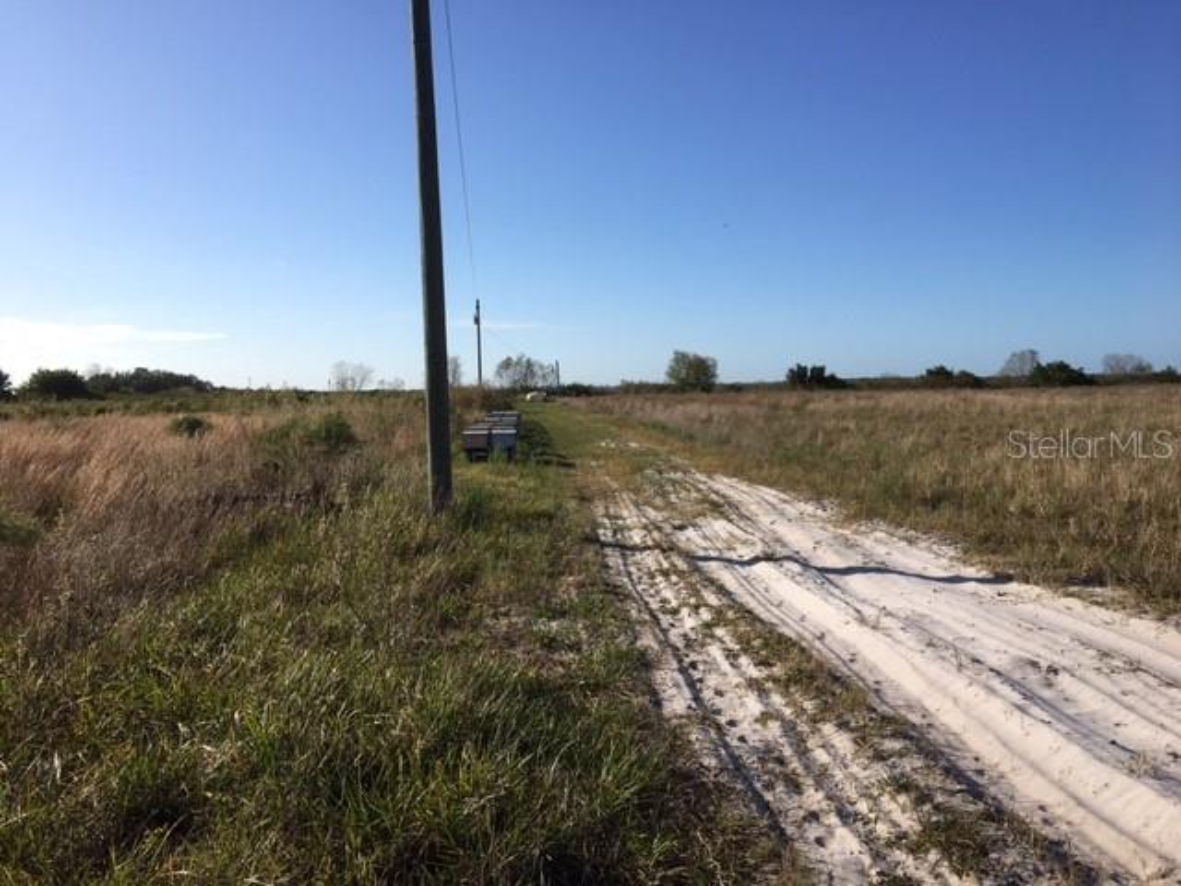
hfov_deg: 61.7
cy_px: 443
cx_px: 590
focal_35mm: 29
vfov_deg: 48.2
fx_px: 989
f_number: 2.2
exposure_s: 1/2262
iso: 25
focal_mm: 4.15
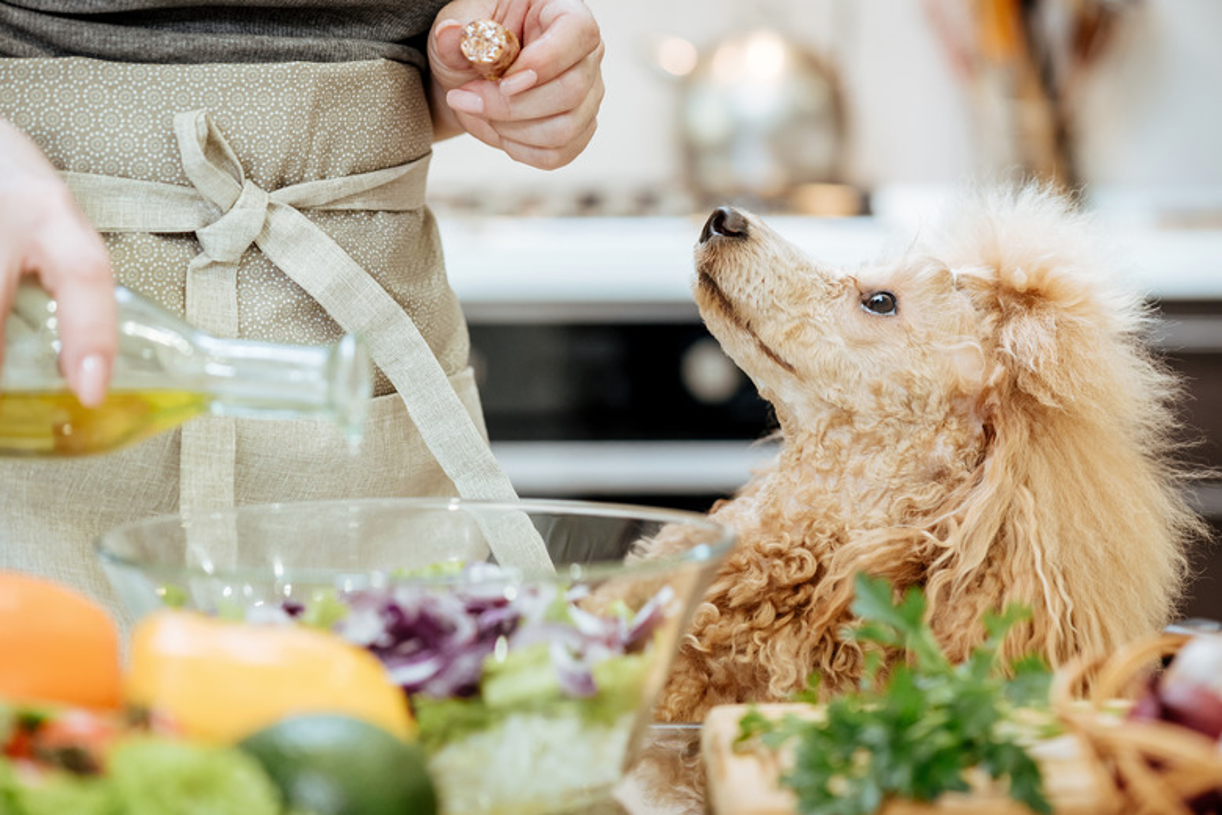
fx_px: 3564
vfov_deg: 13.0
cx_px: 611
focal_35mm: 105
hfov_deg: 19.5
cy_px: 408
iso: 1000
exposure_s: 1/60
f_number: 4.5
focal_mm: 105
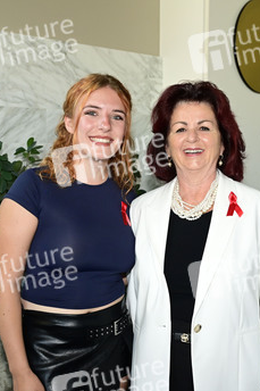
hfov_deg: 36.3
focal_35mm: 37
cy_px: 217
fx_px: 397
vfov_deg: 52.3
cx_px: 143
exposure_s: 1/200
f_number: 5
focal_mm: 31.5
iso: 1600
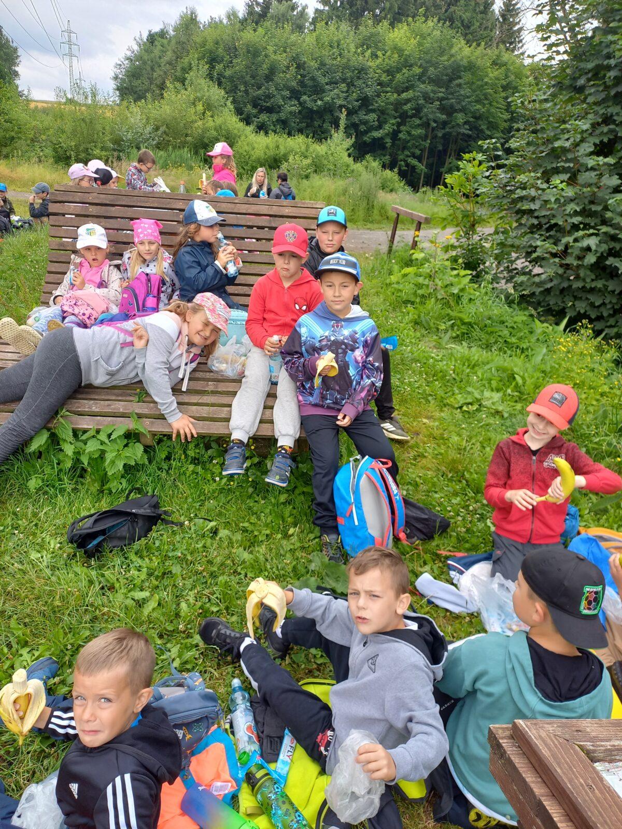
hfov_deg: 54.9
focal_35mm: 25
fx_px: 599
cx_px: 311
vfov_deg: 69.4
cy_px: 414
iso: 50
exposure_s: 1/192
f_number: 1.8
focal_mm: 4.65
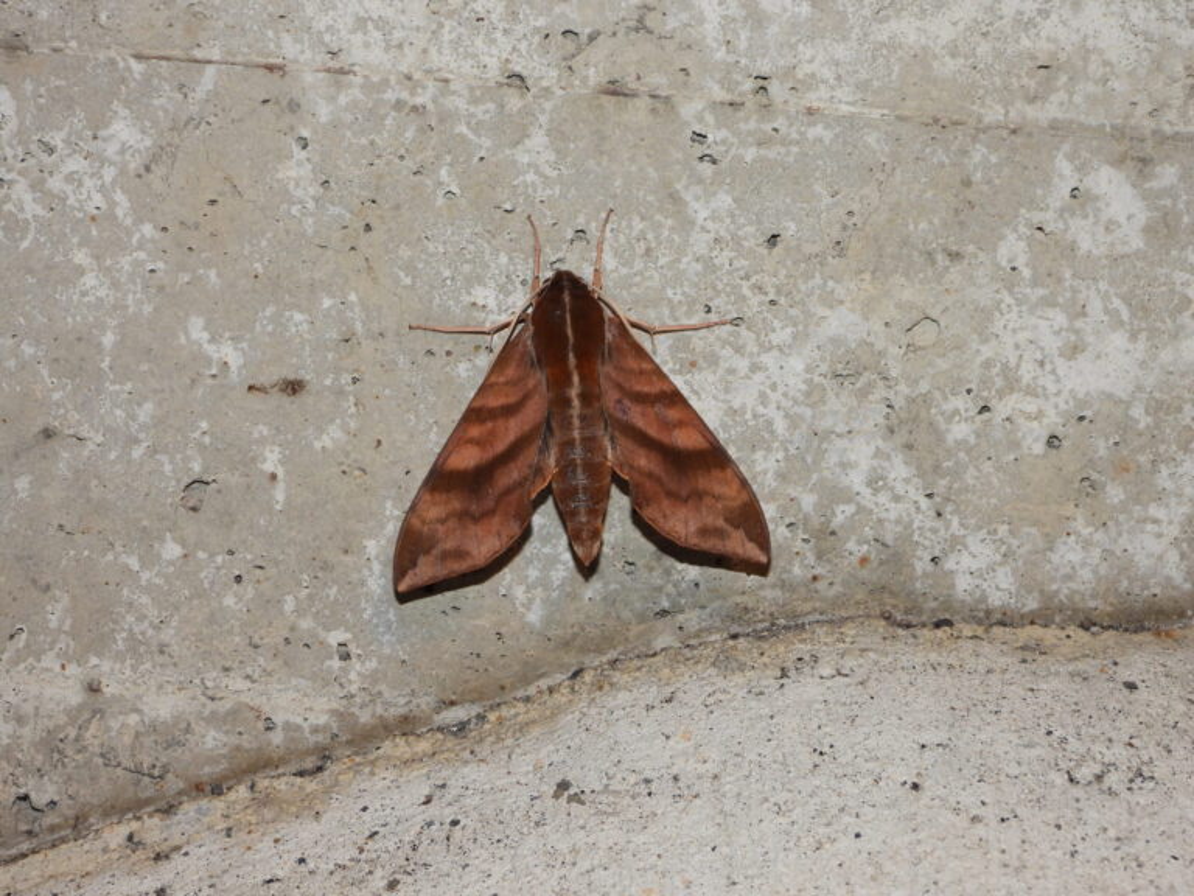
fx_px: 3967
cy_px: 448
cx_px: 597
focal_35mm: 115
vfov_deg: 12.9
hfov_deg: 17.1
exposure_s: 1/60
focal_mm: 20.7
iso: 200
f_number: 4
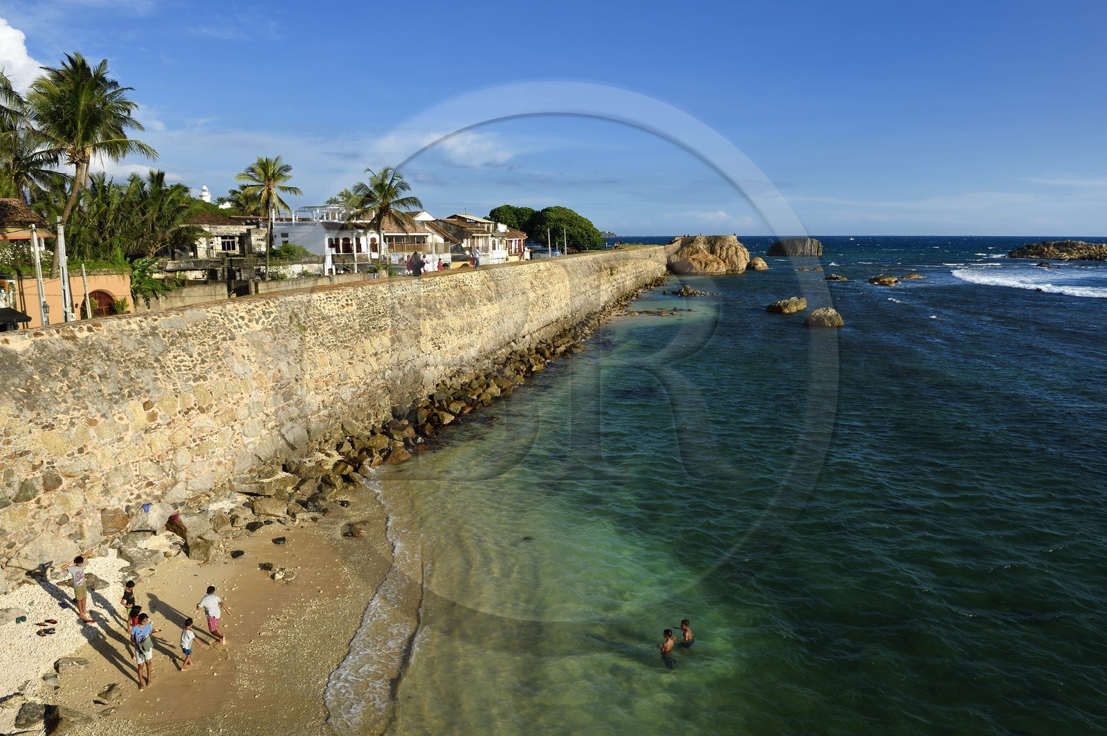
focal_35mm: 24
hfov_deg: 73.8
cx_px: 554
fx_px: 737
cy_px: 368
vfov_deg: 53.1
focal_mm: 24
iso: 200
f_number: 13
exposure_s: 1/250
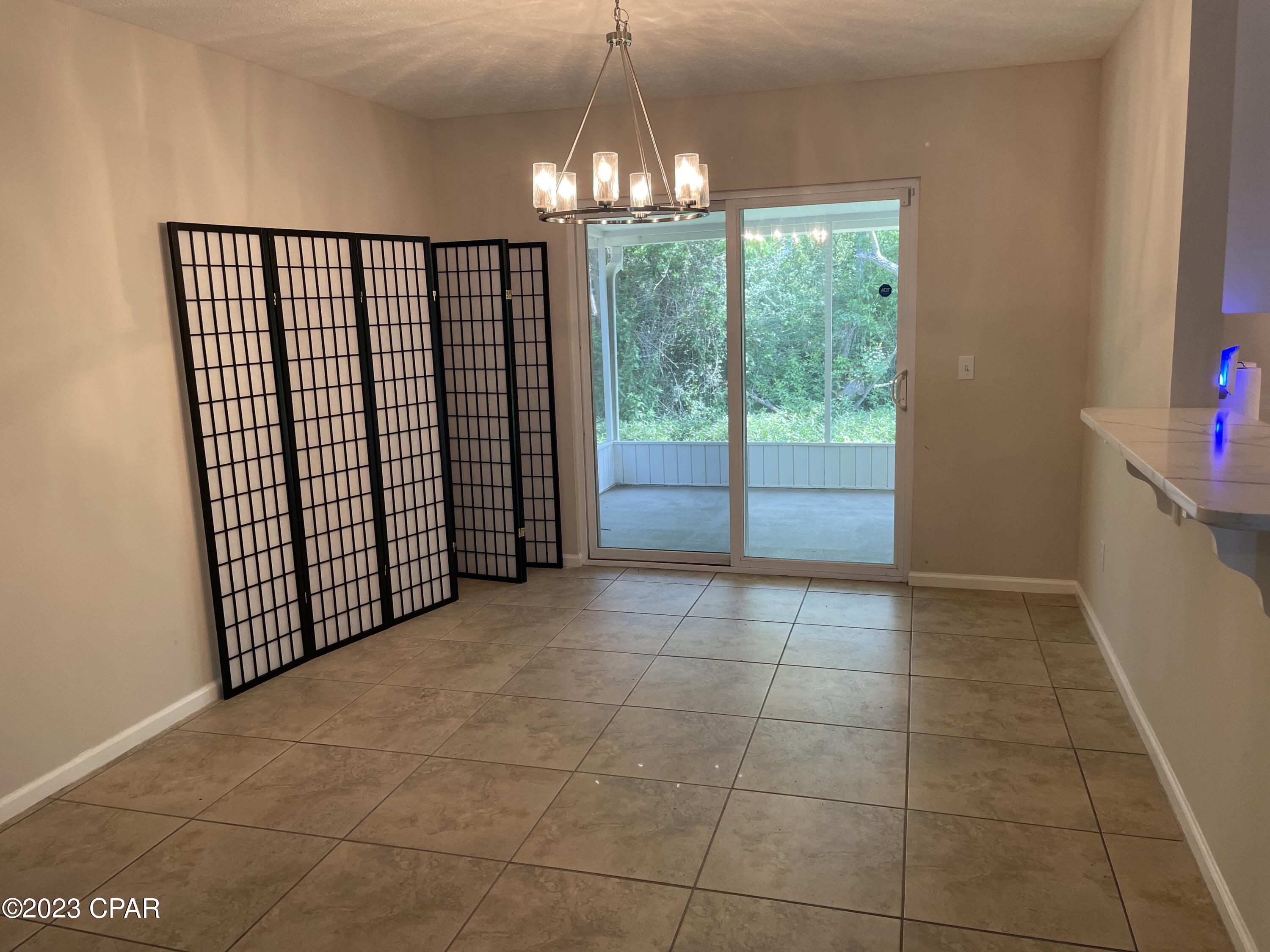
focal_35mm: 26
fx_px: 954
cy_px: 476
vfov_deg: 53.1
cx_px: 635
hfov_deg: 67.3
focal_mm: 4.2
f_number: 1.6
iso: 64
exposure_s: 1/60
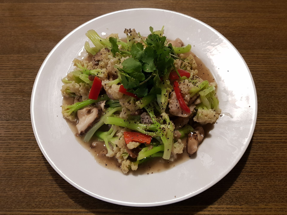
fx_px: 216
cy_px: 108
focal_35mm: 26
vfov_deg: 53.1
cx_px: 144
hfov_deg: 67.3
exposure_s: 1/33
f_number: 1.7
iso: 200
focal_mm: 4.2
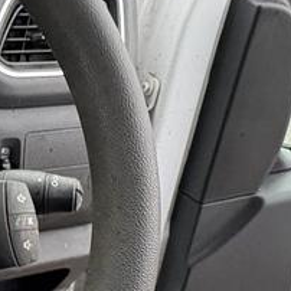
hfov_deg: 24.4
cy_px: 233
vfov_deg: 30.3
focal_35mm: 55
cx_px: -143
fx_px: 523
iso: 200
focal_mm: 2.22
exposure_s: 1/99
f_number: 2.2
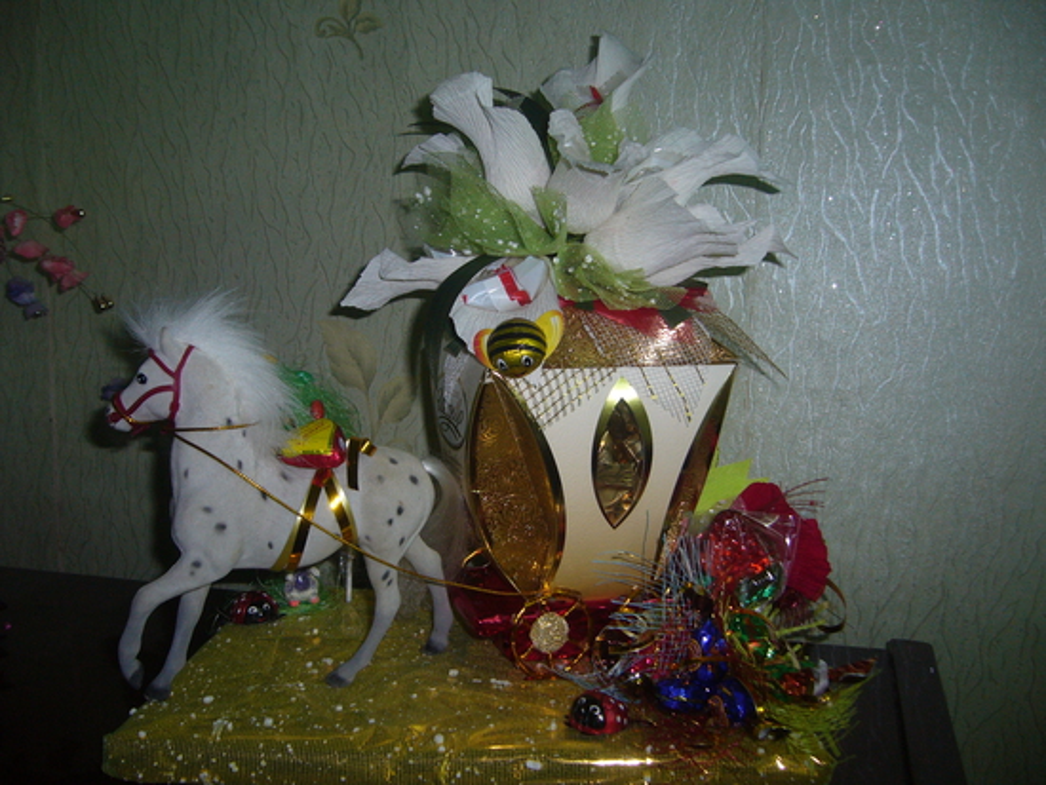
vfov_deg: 40.7
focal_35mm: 35
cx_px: 523
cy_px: 392
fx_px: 1058
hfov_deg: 52.6
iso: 100
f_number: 2.8
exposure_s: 1/30
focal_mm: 5.8
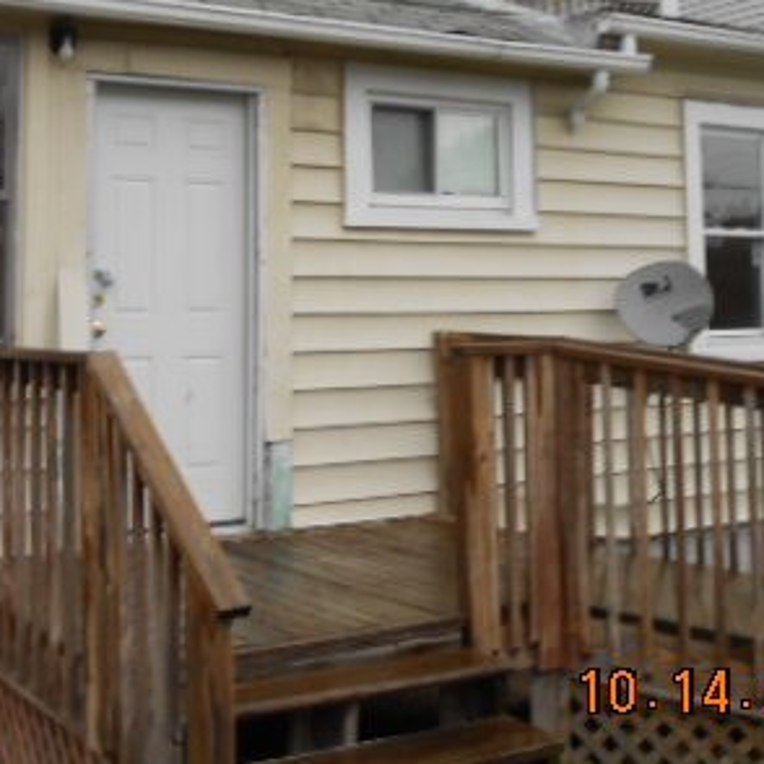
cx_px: 314
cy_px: 190
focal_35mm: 50
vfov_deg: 33.3
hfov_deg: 33.9
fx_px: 1249
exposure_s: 1/80
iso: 80
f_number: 3.5
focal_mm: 4.6
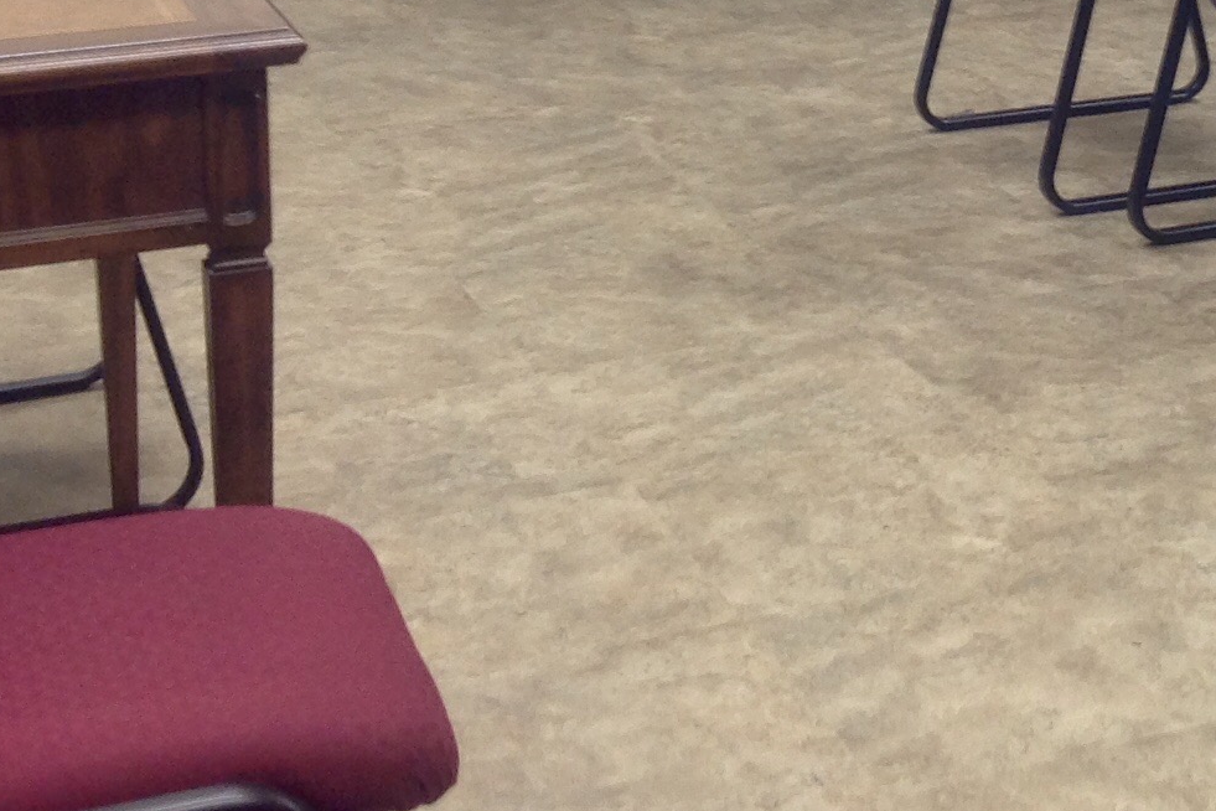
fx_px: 3242
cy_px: -212
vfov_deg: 13.8
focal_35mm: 96
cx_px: 1178
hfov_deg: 20.6
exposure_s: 1/24
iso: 64
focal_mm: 4.28
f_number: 2.4
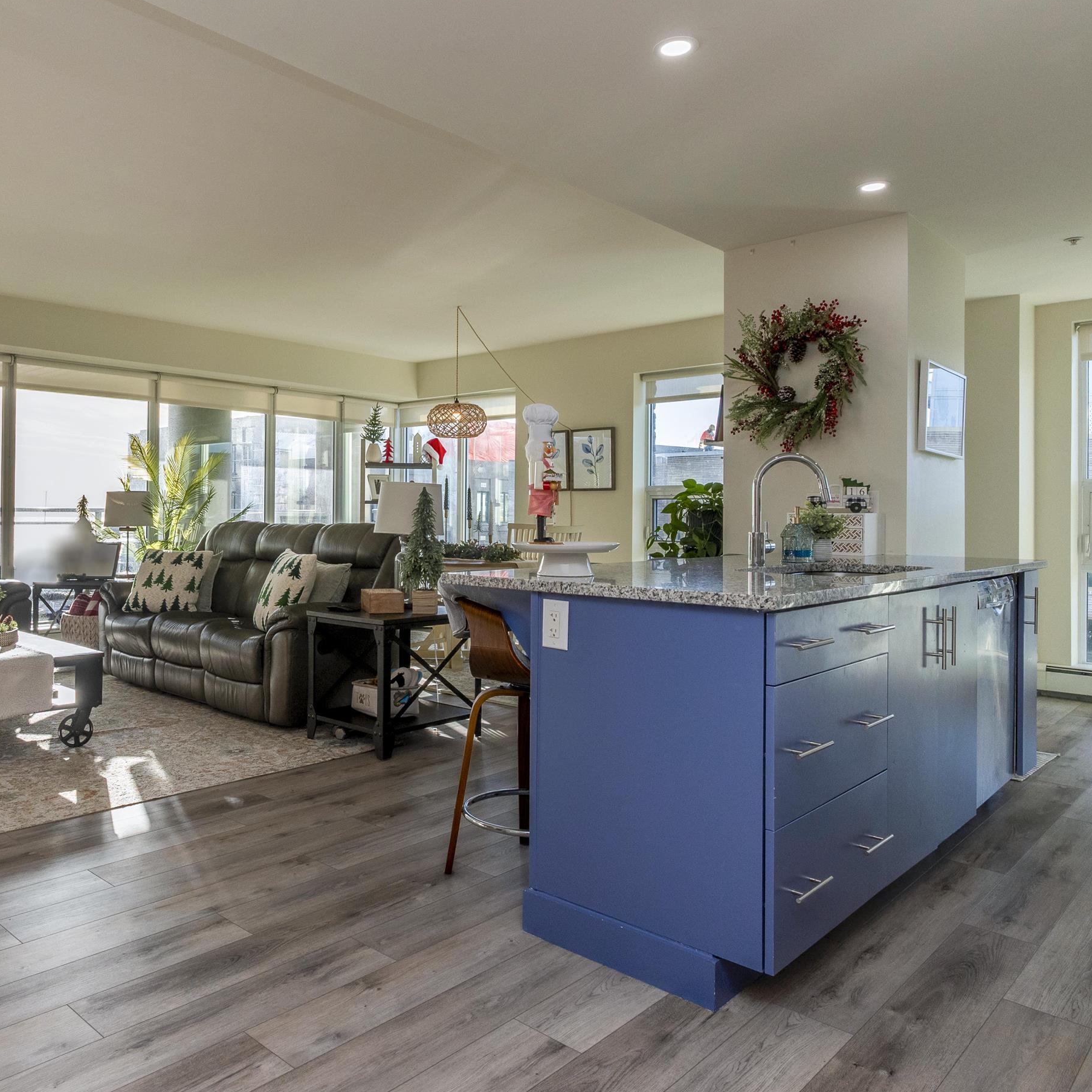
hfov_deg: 60.2
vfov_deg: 60.9
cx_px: 413
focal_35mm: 26
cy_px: 514
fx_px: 928
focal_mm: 12
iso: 500
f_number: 8
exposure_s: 1/200
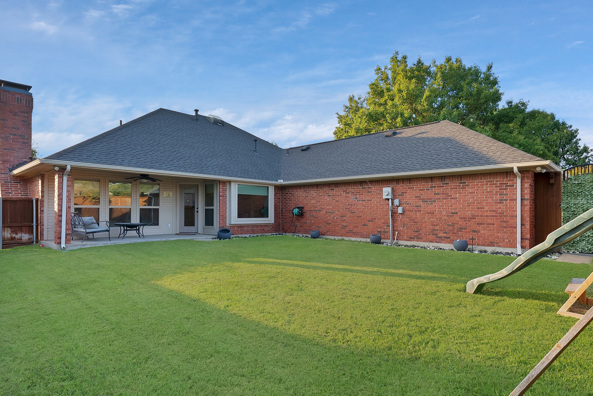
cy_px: 198
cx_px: 296
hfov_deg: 83.9
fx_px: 330
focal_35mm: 20
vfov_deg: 62.0
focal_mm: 20
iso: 640
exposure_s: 1/100
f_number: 9
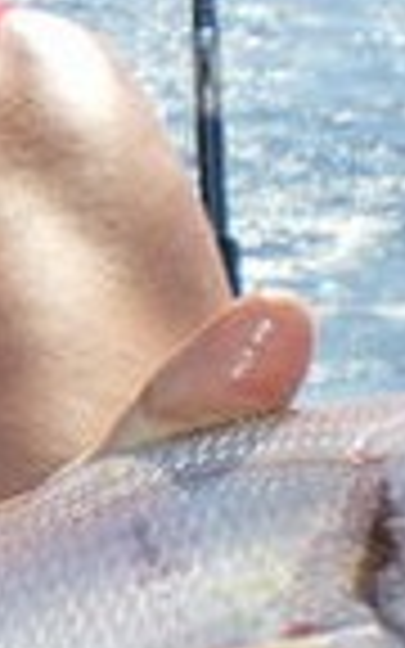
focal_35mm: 167
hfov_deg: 7.6
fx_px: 2949
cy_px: 302
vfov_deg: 12.5
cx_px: -392
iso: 50
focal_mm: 6.3
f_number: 4.6
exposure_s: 1/400
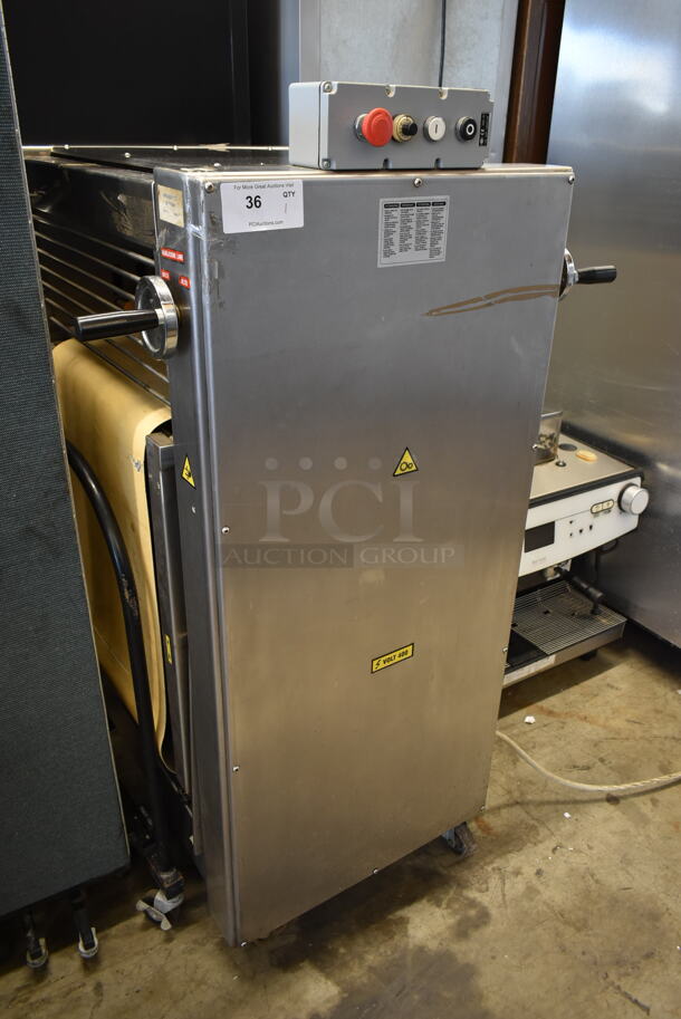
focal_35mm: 27
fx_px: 765
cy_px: 510
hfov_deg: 48.0
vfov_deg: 67.3
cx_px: 340
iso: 900
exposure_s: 1/30
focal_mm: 18
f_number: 3.5
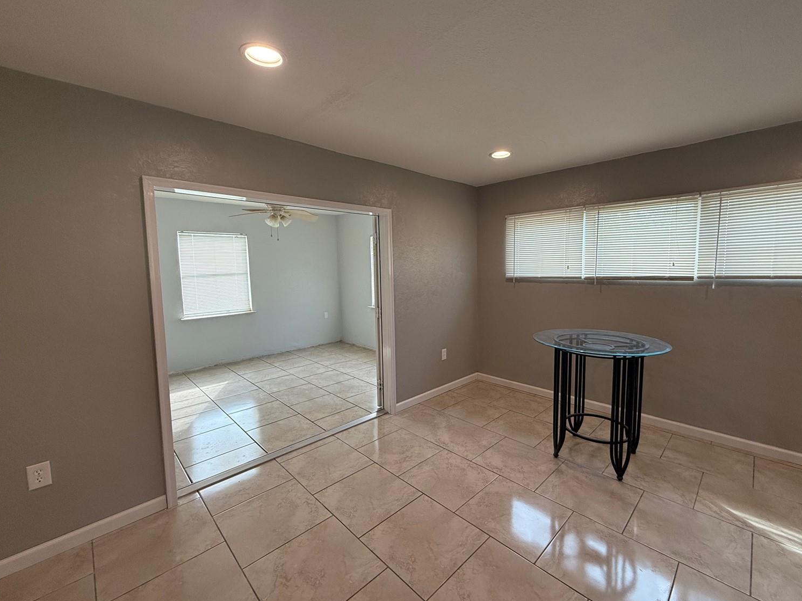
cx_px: 422
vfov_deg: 81.7
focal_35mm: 15
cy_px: 294
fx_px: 348
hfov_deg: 98.1
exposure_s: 1/120
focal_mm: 2.22
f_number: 2.2
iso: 125
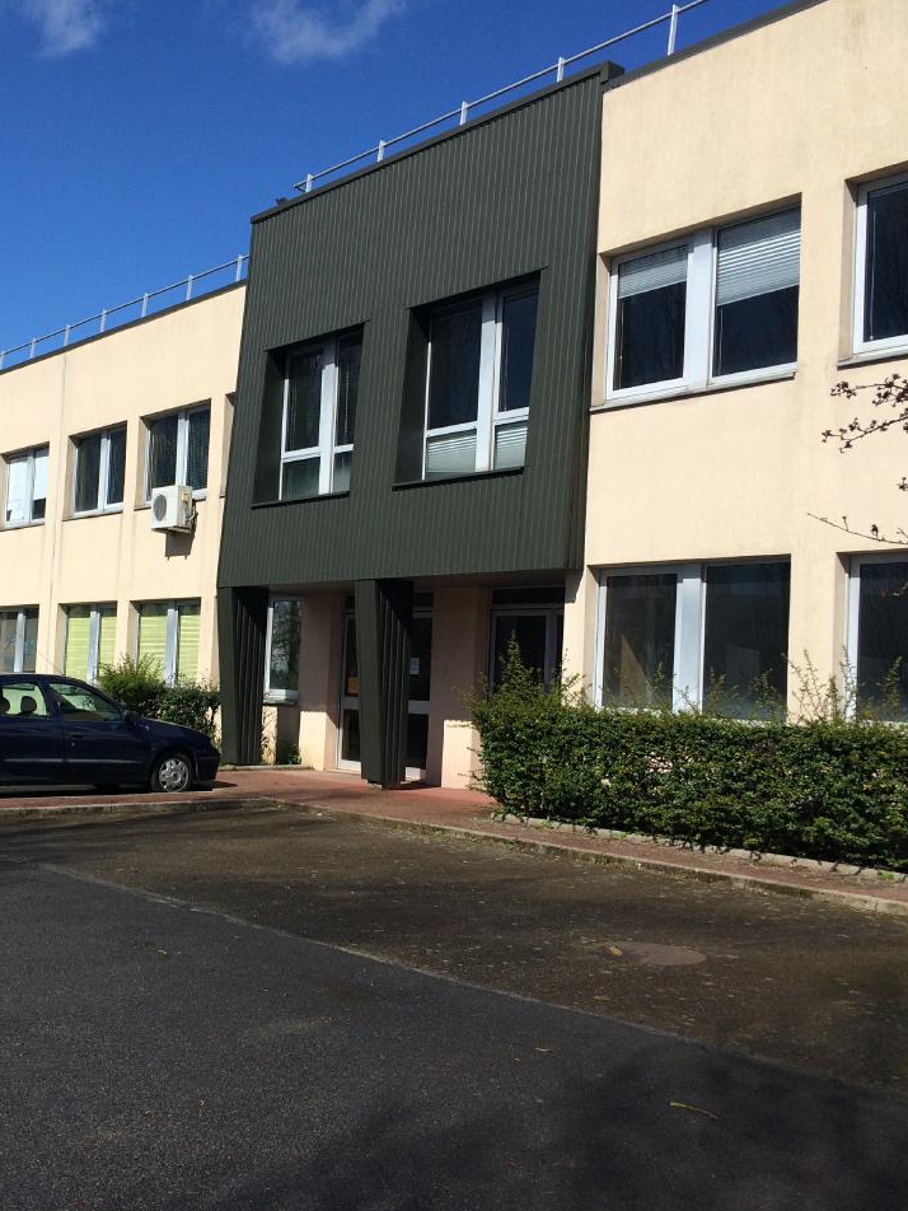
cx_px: 228
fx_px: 1364
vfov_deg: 47.9
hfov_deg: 36.0
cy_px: 609
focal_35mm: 39
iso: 32
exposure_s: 1/3731
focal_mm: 4.15
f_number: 2.2
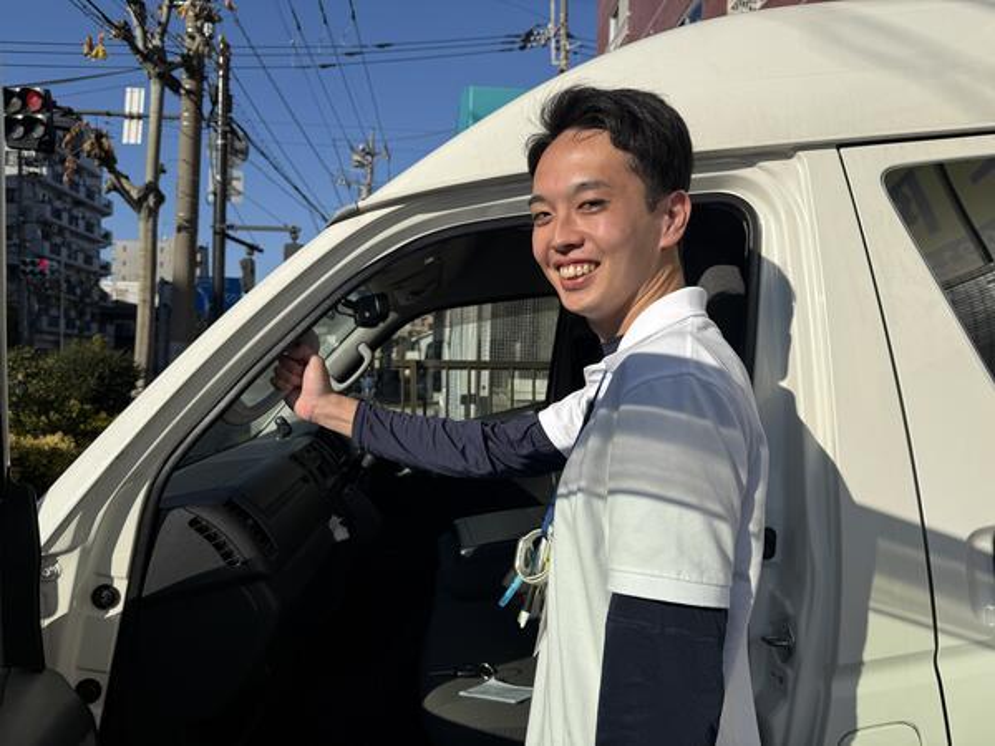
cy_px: 373
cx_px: 498
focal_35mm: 24
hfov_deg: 71.6
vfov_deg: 56.8
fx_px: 690
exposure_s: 1/6173
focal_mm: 6.76
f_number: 1.78
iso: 80
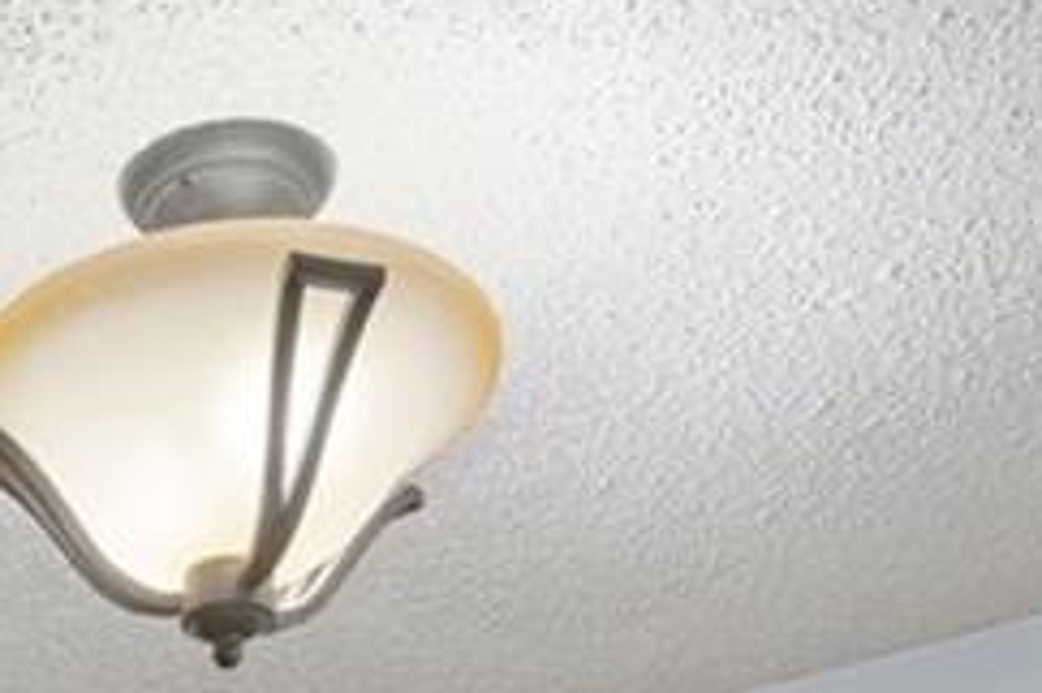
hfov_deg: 17.9
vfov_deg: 10.0
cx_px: -349
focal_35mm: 106
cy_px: 1997
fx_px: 3066
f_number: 8
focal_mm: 16
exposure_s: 1.3
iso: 400
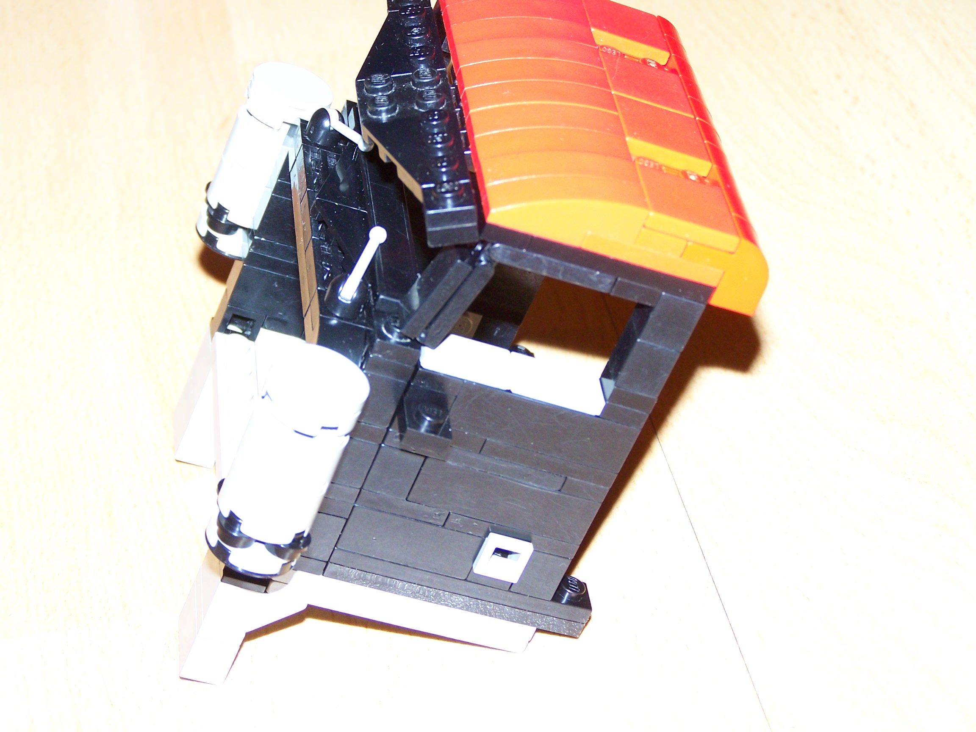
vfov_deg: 15.7
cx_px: 488
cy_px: 366
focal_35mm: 94
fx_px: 2650
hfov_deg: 20.9
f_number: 3.2
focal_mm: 15.6
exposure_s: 1/80
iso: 160
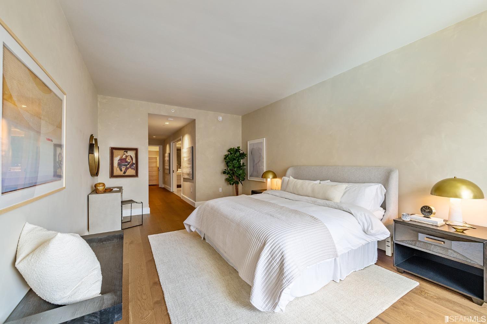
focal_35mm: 14
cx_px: 244
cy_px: 162
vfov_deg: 81.2
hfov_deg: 104.3
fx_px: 189
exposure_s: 1/10
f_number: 11
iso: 400
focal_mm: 14
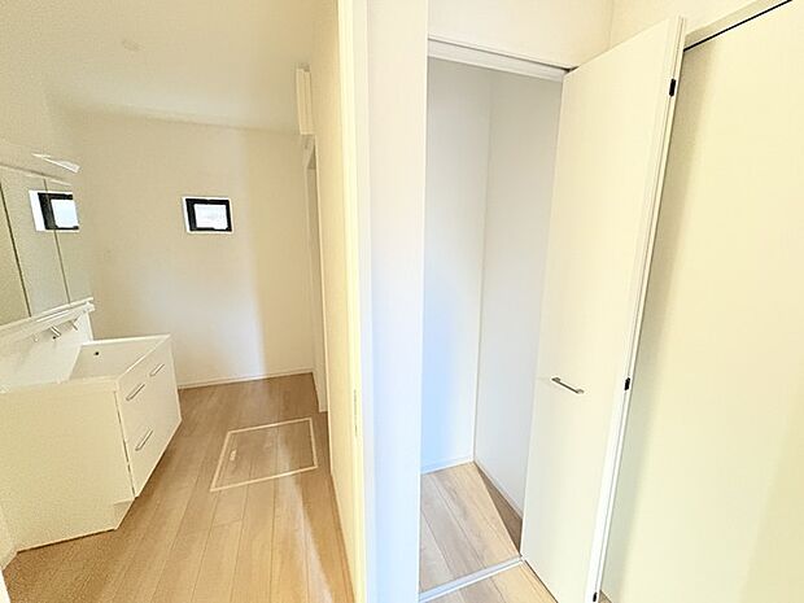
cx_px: 402
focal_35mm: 14
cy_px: 302
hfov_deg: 102.1
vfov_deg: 85.7
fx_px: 325
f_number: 2.2
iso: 1250
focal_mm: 2.22
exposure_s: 1/30
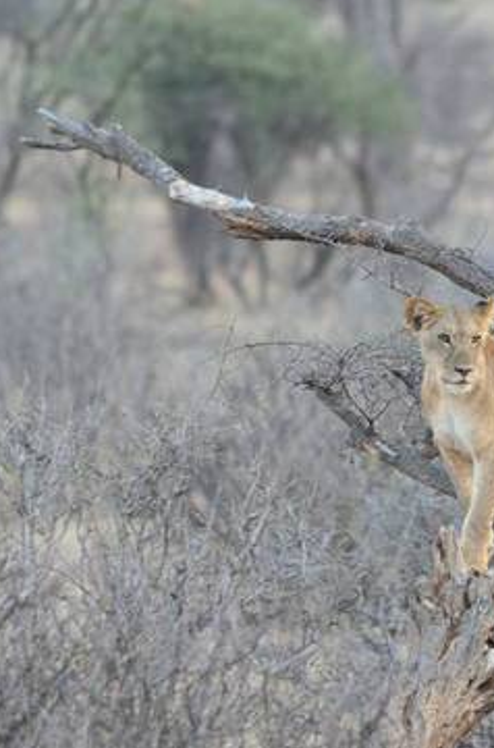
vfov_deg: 1.8
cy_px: 492
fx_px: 24159
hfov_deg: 1.2
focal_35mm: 1167
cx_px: 470
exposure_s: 1/200
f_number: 5.6
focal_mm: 400
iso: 1400
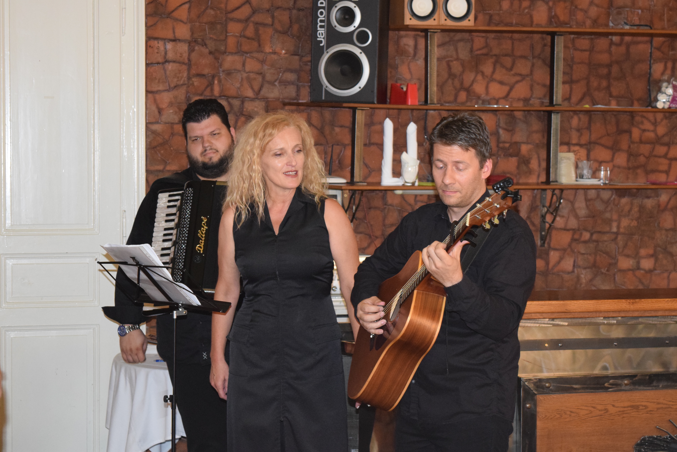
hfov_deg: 24.6
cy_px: 226
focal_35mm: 82
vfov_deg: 16.6
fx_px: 1553
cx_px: 338
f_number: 5.6
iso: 3200
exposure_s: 1/60
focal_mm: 55
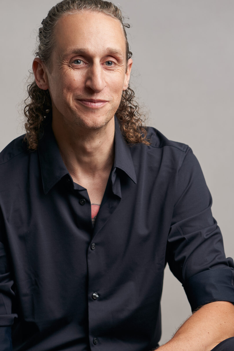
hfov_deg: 10.1
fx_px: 1326
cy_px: 221
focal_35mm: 136
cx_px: 105
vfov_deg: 15.1
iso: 64
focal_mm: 85
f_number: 3.5
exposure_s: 1/200
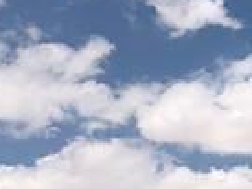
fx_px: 1523
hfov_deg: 8.5
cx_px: 635
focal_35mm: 209
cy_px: 448
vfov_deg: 6.8
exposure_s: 1/3690
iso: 20
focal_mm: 3.99
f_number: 1.8
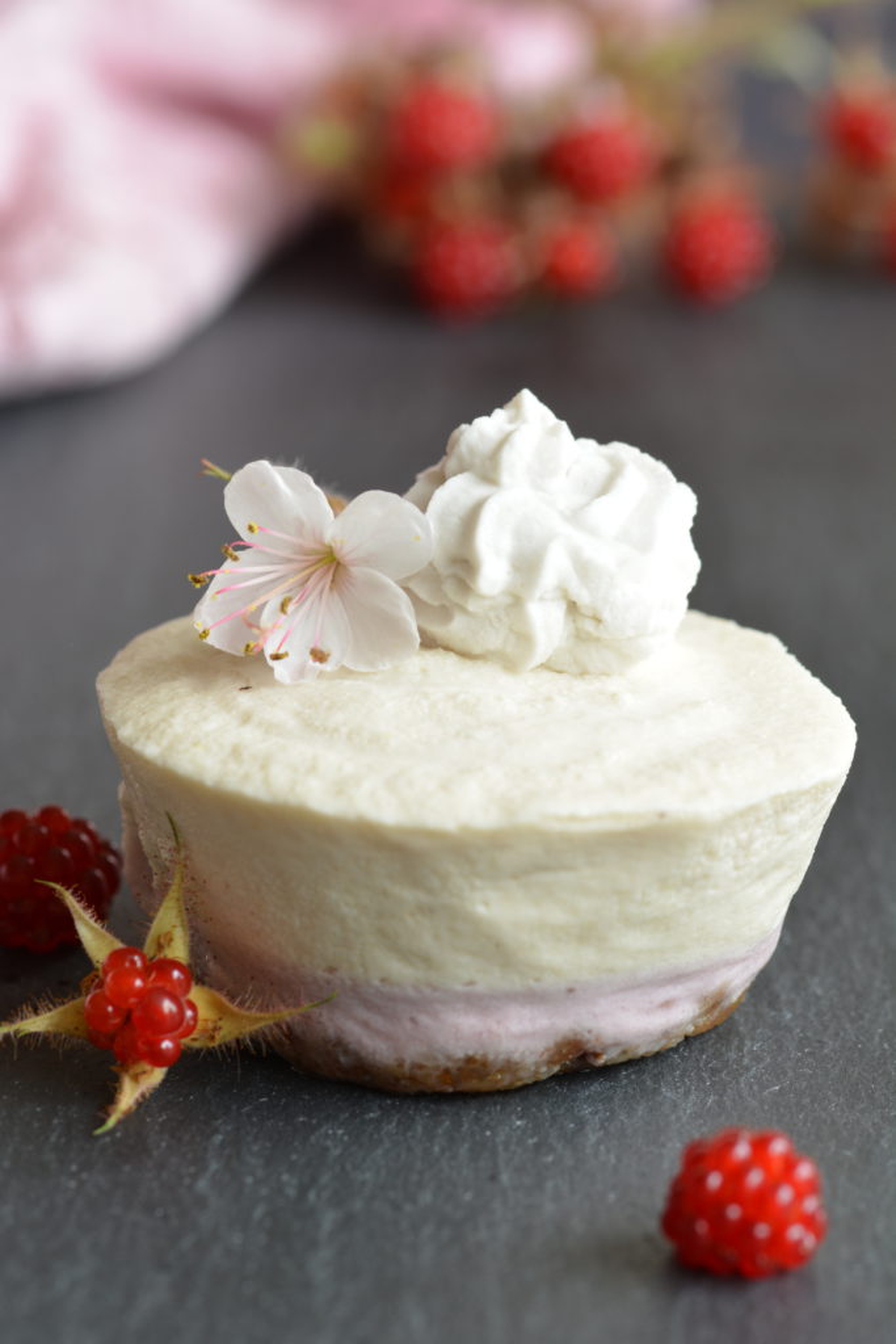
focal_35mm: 158
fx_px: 5878
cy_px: 672
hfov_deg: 8.7
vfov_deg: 13.0
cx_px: 448
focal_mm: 105
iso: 200
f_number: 9
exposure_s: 1/20
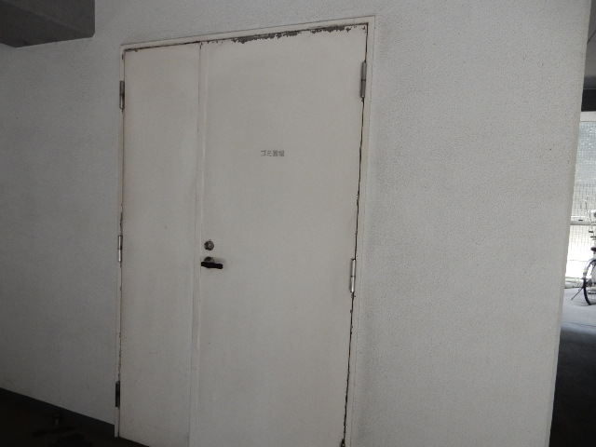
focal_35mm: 25
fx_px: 430
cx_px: 298
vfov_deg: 54.9
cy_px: 224
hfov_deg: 69.4
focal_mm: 4.5
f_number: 3.7
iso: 360
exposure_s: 1/30
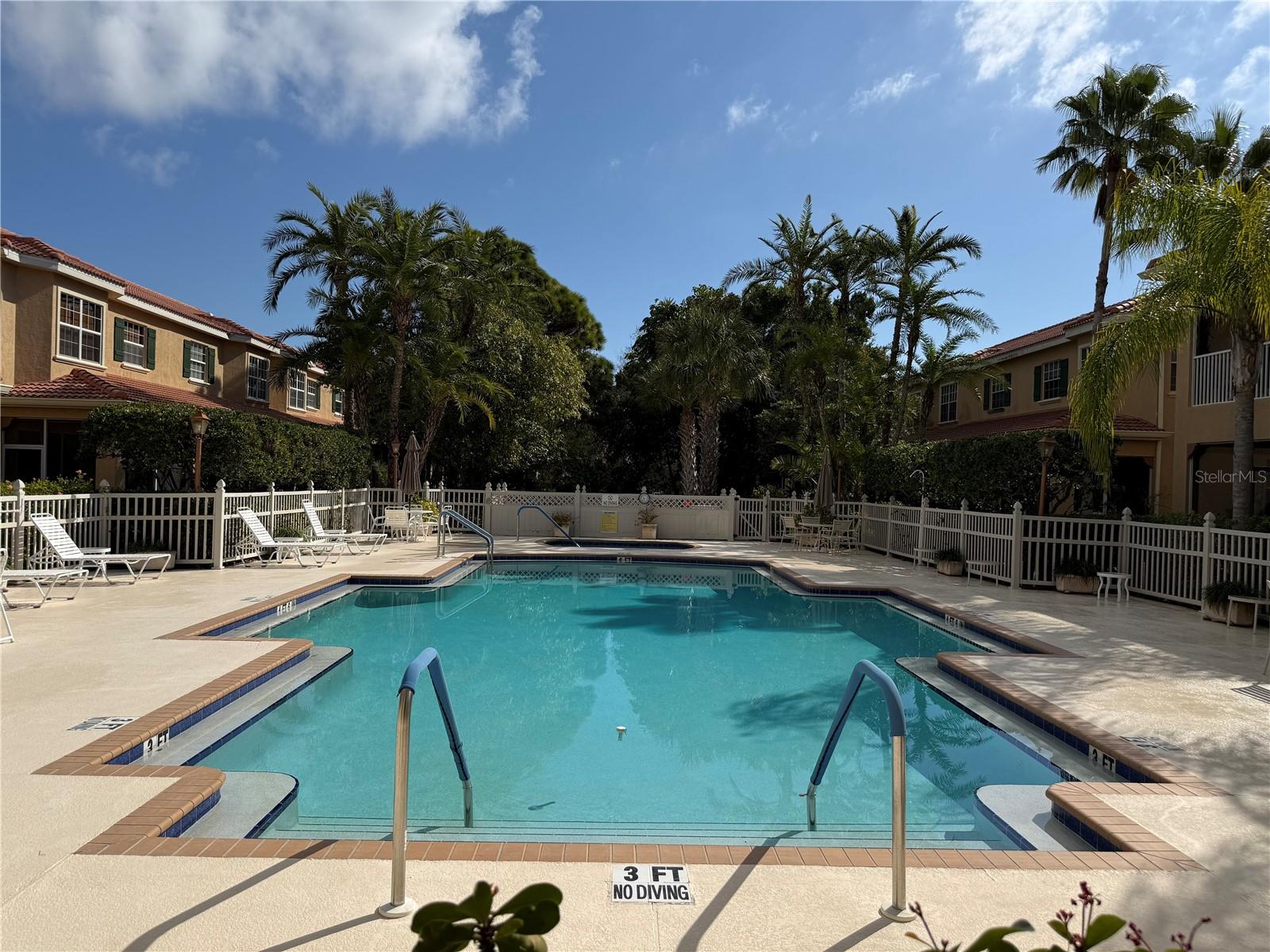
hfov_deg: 71.6
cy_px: 476
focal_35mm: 24
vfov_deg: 56.8
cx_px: 635
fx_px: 881
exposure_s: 1/8130
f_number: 1.78
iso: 80
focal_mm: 6.76
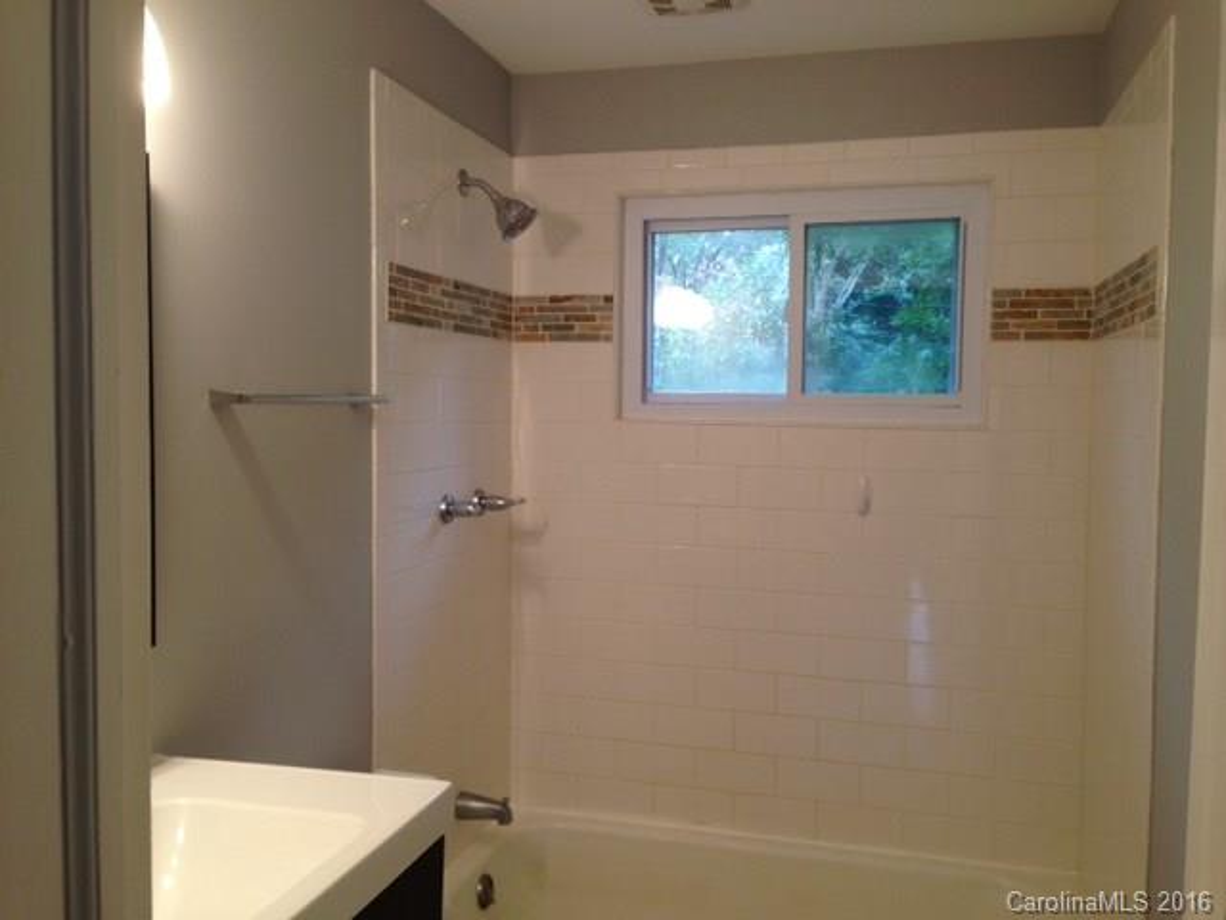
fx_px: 1169
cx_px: 613
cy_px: 460
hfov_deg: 55.4
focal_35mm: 33
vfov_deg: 42.9
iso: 50
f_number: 2.4
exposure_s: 1/24
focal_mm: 4.12
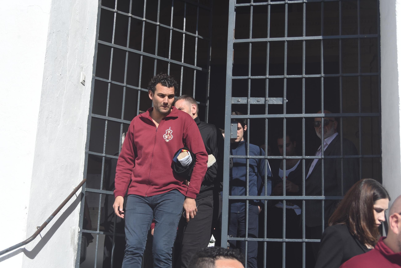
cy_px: 134
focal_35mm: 55
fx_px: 613
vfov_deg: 24.6
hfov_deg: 36.2
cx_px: 200
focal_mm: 55
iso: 140
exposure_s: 1/500
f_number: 8
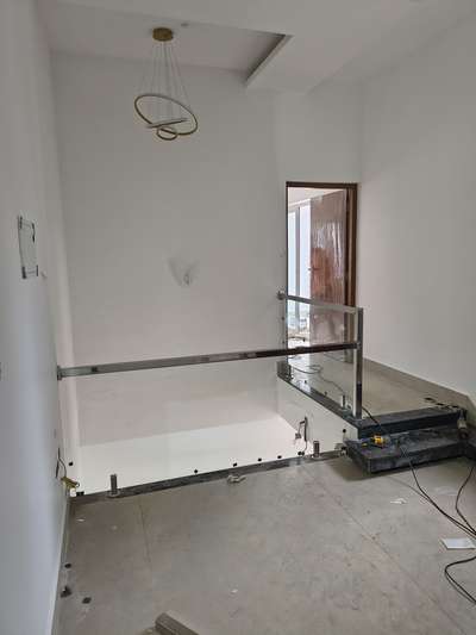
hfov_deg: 58.9
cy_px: 318
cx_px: 238
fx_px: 422
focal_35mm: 23
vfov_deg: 73.9
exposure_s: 1/50
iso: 1048
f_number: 1.8
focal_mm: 5.56
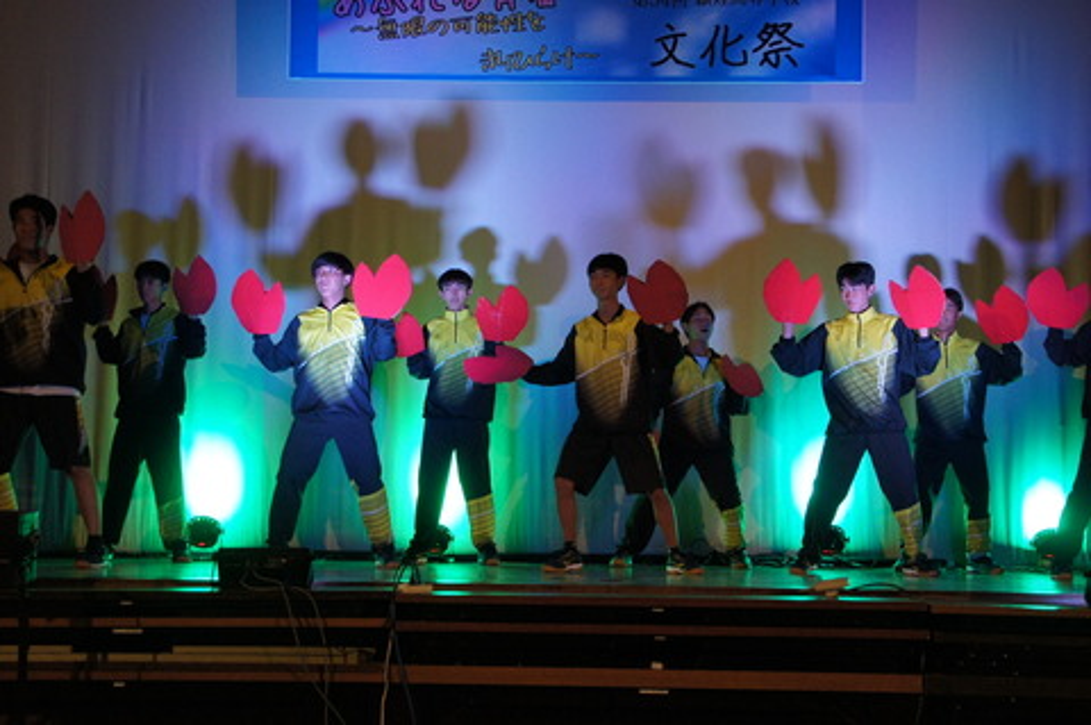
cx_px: 546
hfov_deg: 38.9
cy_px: 362
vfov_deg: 26.4
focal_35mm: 51
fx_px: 1544
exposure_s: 1/200
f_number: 4.5
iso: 1600
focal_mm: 34
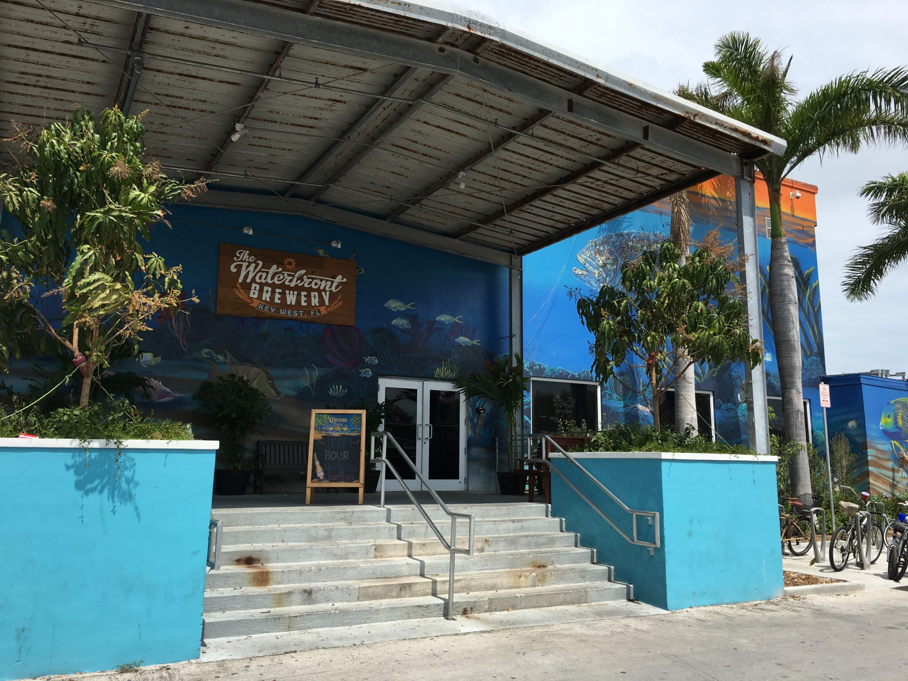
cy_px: 340
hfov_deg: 61.7
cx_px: 454
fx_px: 761
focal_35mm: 29
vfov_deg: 48.2
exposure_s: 1/1637
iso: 25
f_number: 2.2
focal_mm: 4.15
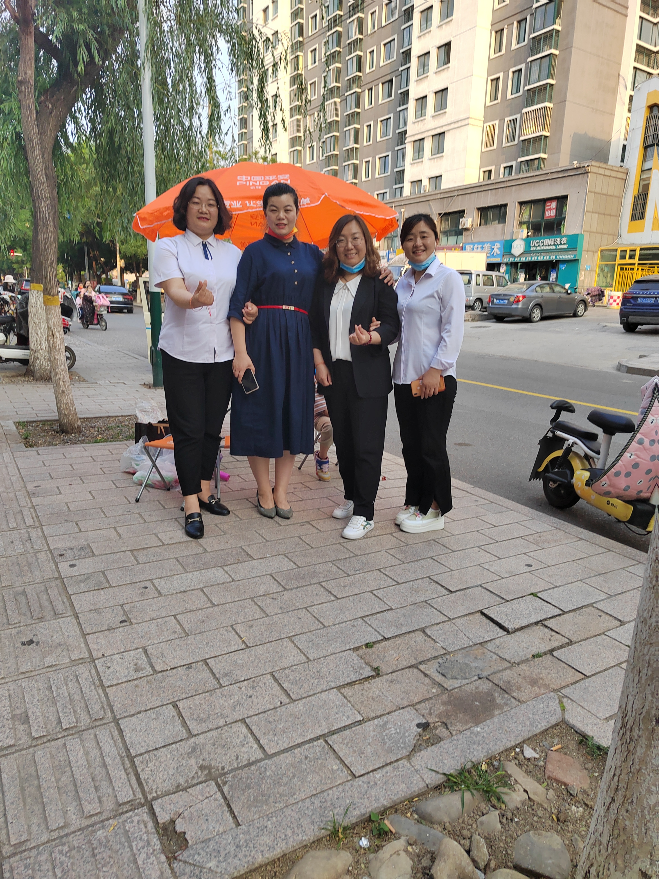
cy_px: 440
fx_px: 584
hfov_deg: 58.9
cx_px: 330
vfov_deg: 73.9
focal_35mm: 23
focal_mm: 5.52
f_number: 1.9
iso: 100
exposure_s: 1/114
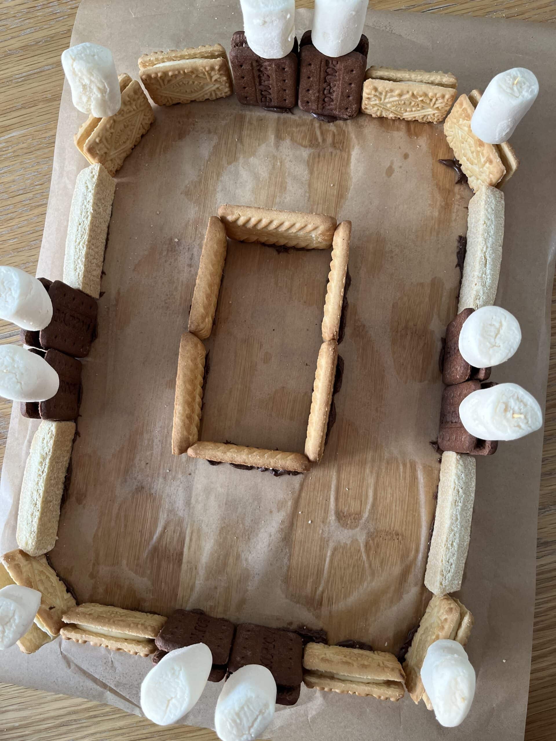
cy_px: 370
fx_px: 557
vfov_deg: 67.3
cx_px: 278
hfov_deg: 53.1
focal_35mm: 26
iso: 125
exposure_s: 1/111
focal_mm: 5.1
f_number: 1.6
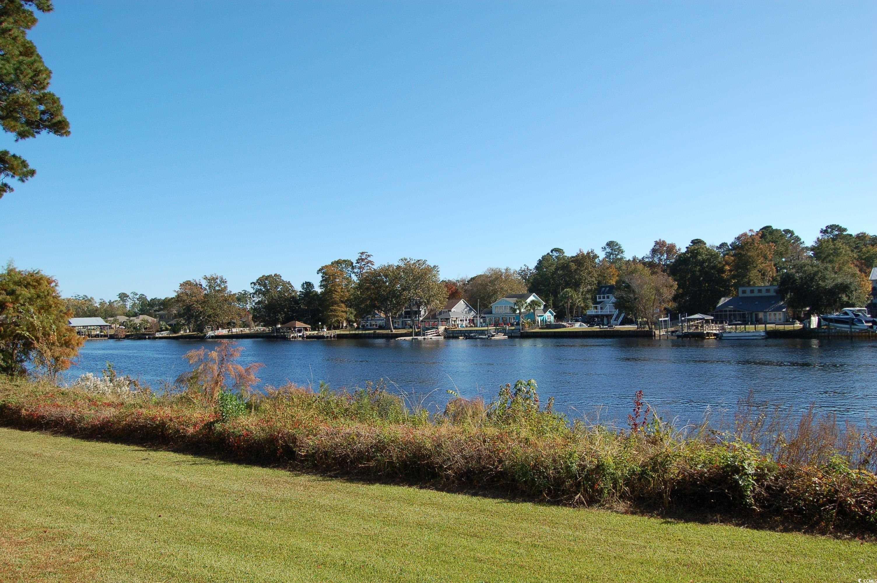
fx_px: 1460
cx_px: 438
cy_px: 292
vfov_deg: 22.6
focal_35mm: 60
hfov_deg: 33.4
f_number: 10
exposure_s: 1/400
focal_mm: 40
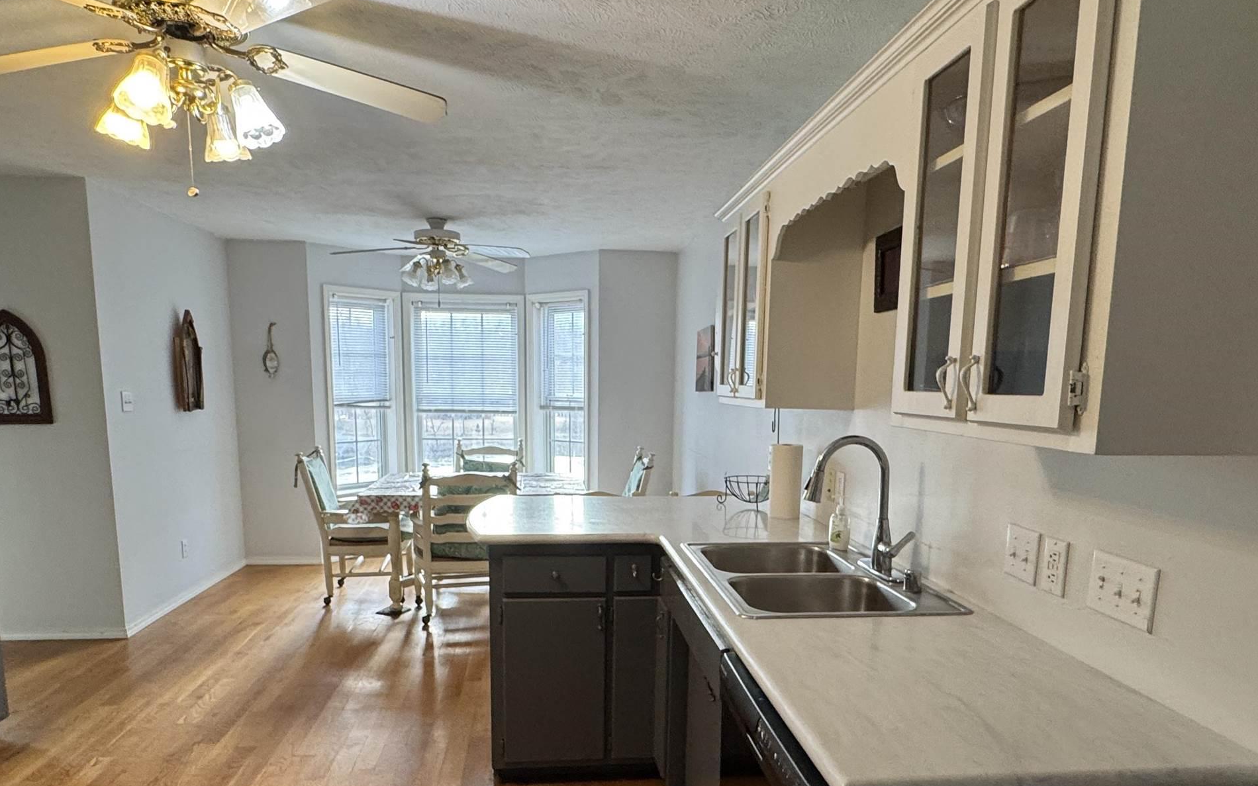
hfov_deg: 74.8
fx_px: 823
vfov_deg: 50.3
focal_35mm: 24
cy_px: 509
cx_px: 634
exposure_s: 1/120
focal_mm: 2.22
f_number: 2.2
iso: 200
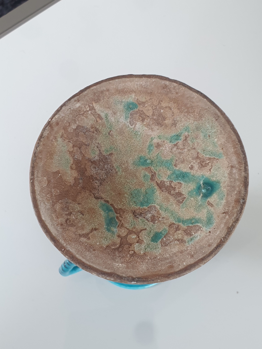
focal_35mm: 26
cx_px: 131
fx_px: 262
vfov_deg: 67.3
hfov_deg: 53.1
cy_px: 174
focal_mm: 4.3
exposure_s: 1/60
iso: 80
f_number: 2.4
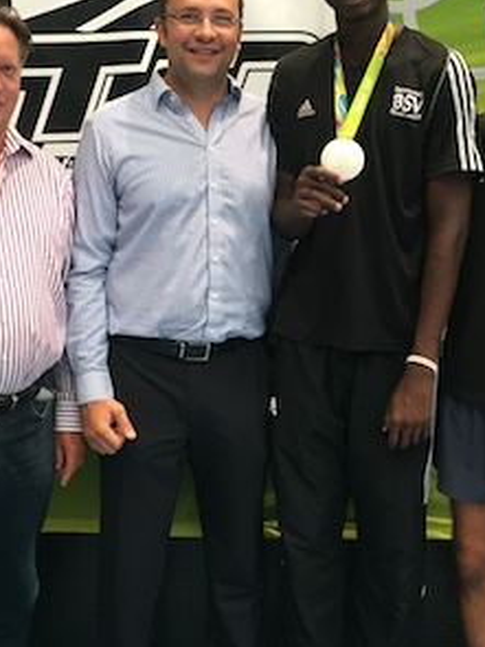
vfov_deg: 32.7
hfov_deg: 24.8
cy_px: 296
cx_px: 266
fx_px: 1103
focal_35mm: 59
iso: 100
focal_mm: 4.15
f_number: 2.2
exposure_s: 1/33
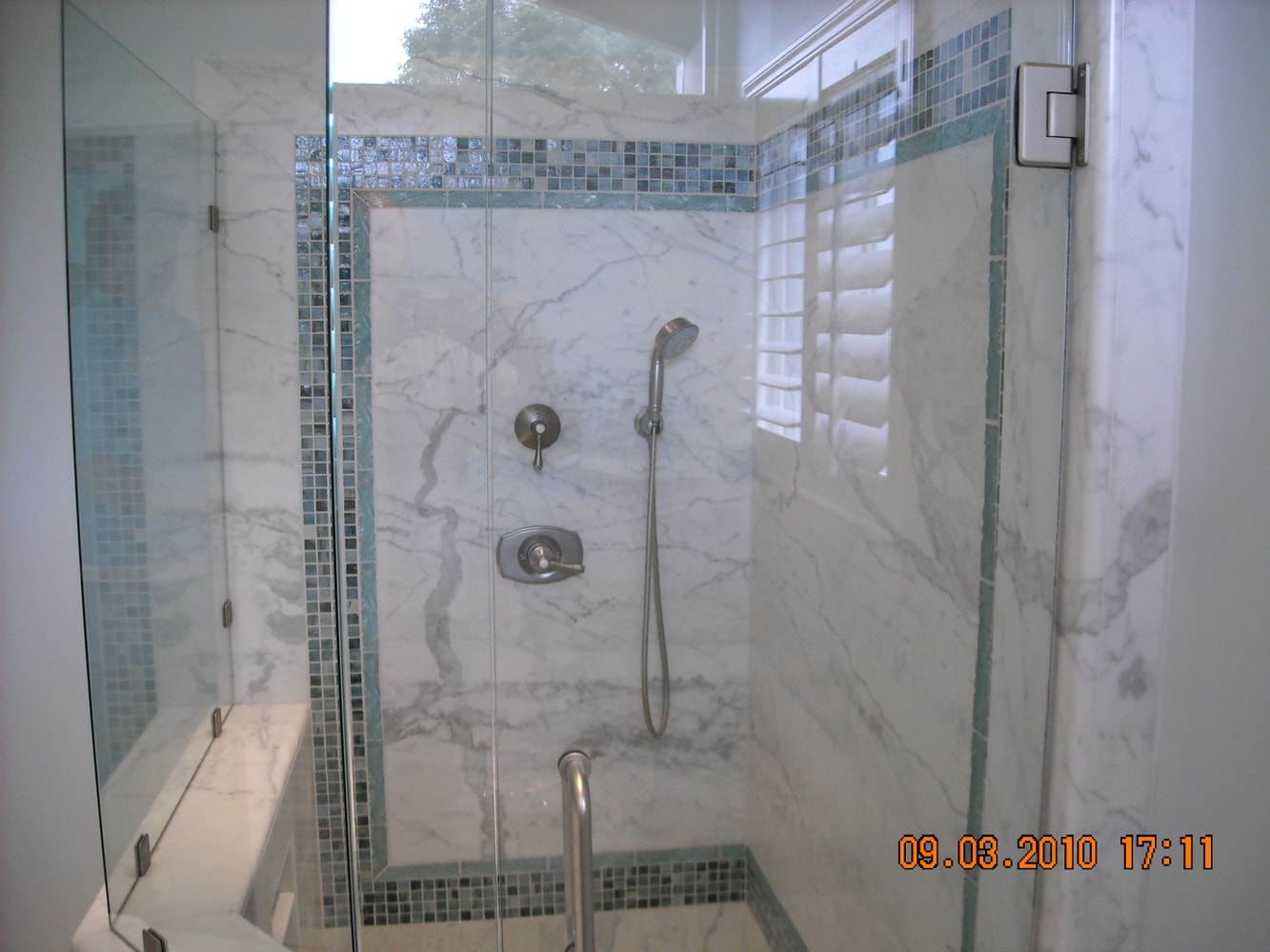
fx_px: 1284
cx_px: 635
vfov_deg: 40.7
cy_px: 476
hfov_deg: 52.6
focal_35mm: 35
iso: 248
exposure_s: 1/60
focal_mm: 5.7
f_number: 2.8
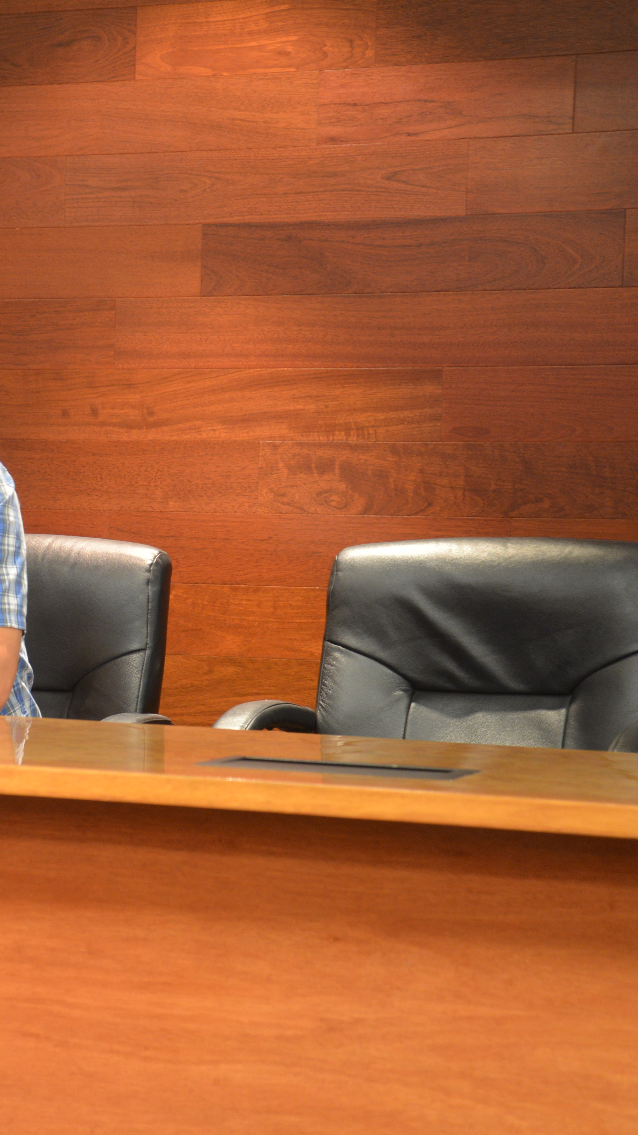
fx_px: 2646
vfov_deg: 24.2
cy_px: 567
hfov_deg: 13.6
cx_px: 58
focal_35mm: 88
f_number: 4.2
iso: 1600
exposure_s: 1/13
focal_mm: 56
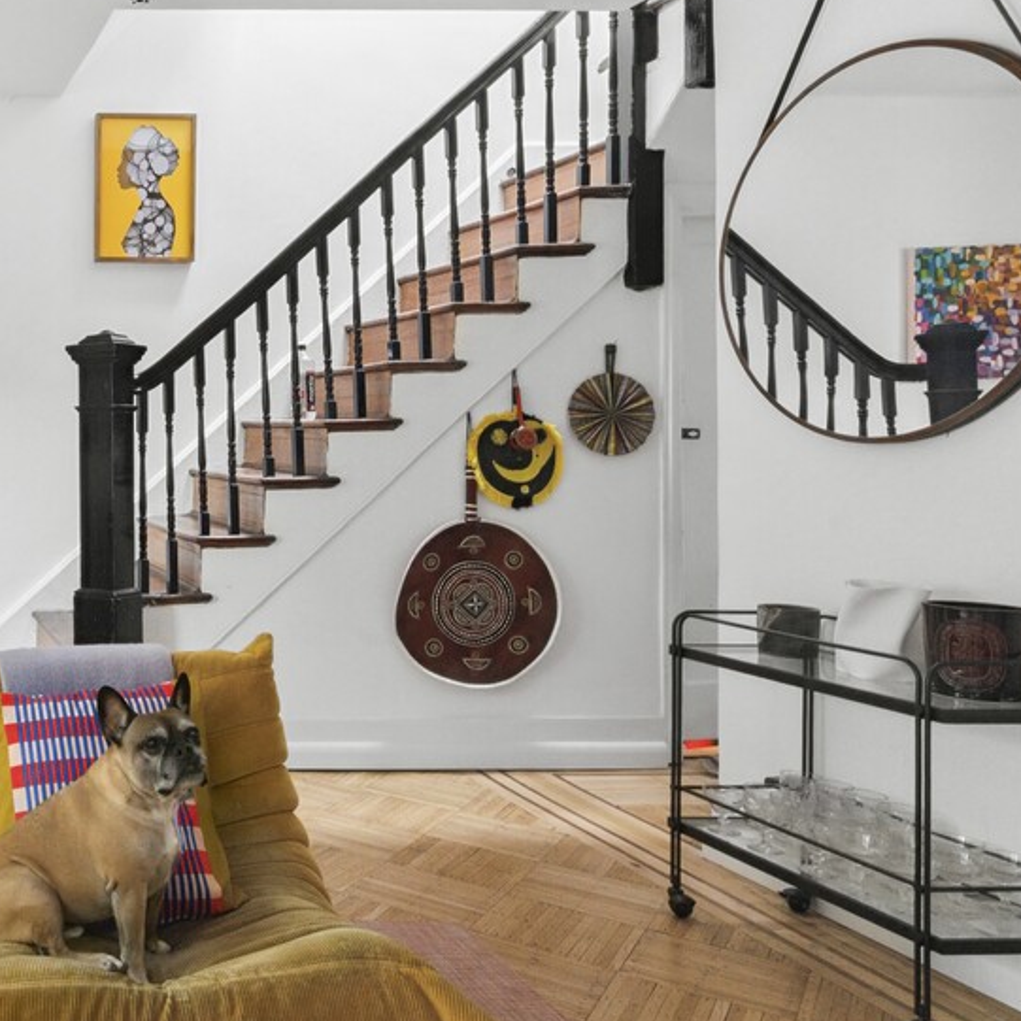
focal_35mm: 33
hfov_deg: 40.5
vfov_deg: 49.6
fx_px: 1101
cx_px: -94
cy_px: 432
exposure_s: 1/3
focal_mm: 14
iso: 500
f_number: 11
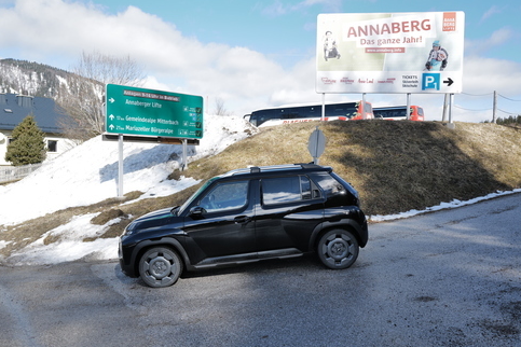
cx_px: 258
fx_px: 420
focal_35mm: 29
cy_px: 177
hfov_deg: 63.7
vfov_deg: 45.0
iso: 100
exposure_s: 1/200
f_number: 5.6
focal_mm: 28
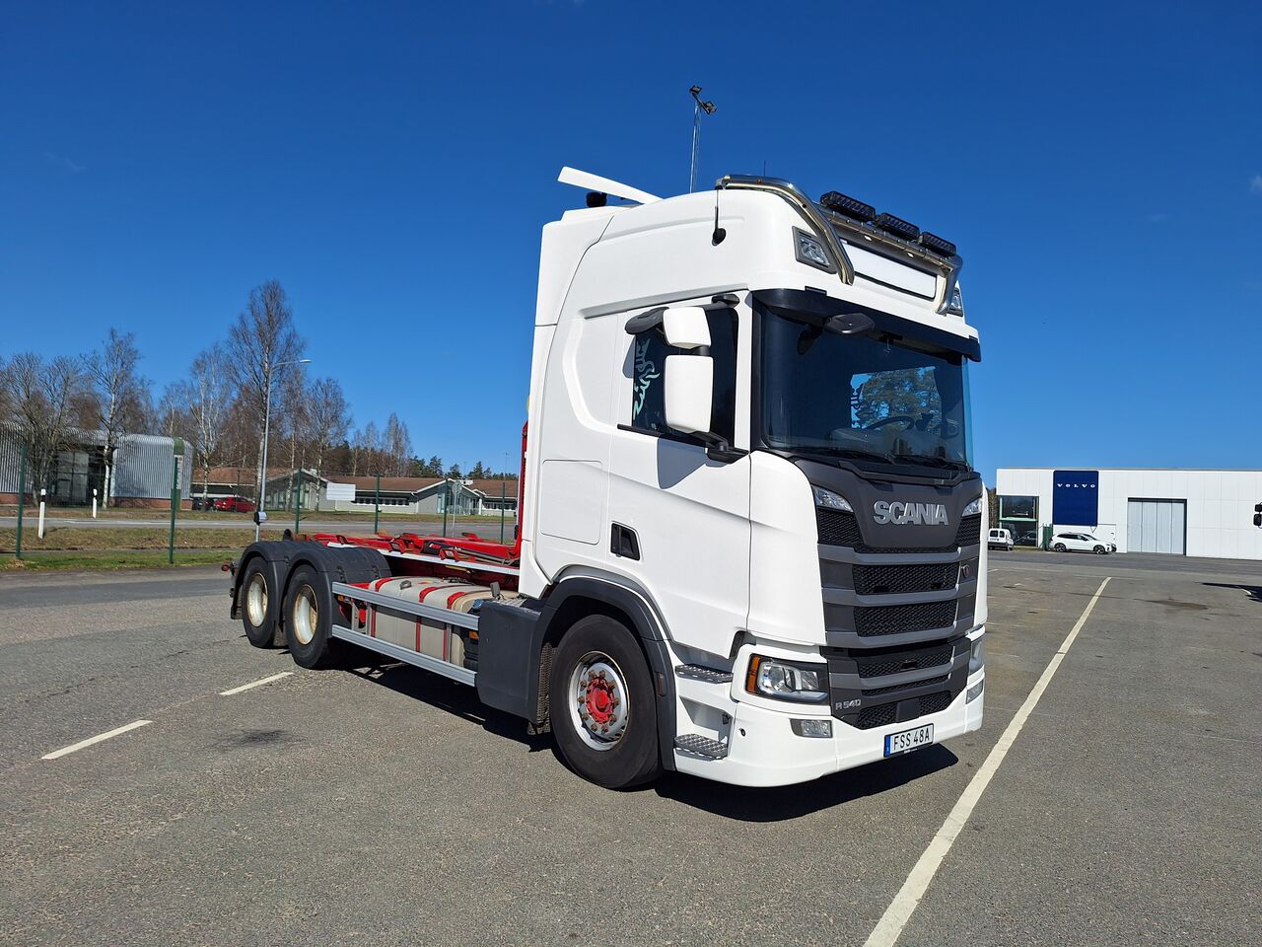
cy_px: 474
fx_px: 839
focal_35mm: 23
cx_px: 631
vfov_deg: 58.9
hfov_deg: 73.9
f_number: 1.8
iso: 40
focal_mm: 5.54
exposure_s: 1/5405
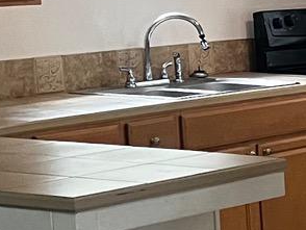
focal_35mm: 181
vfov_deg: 8.1
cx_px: 725
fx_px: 1601
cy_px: 317
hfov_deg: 9.7
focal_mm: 5.7
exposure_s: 1/60
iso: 250
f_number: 1.5
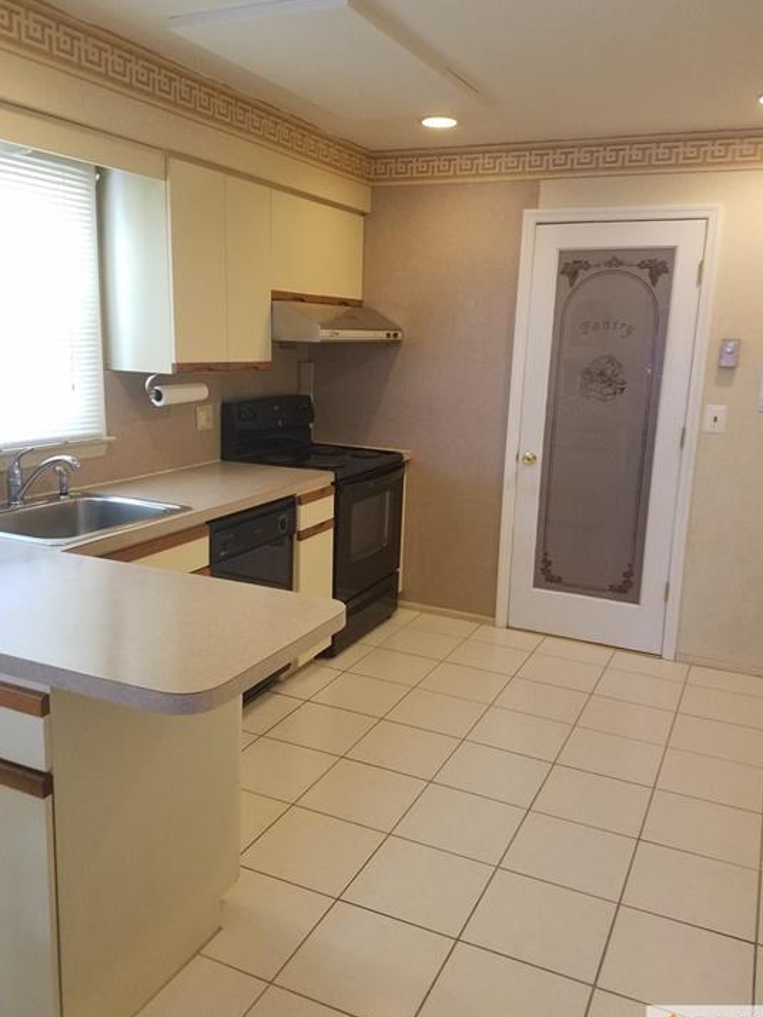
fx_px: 823
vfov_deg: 63.4
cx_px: 399
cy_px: 508
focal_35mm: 28
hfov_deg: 49.7
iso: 200
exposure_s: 1/24
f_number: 1.7
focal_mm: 4.2
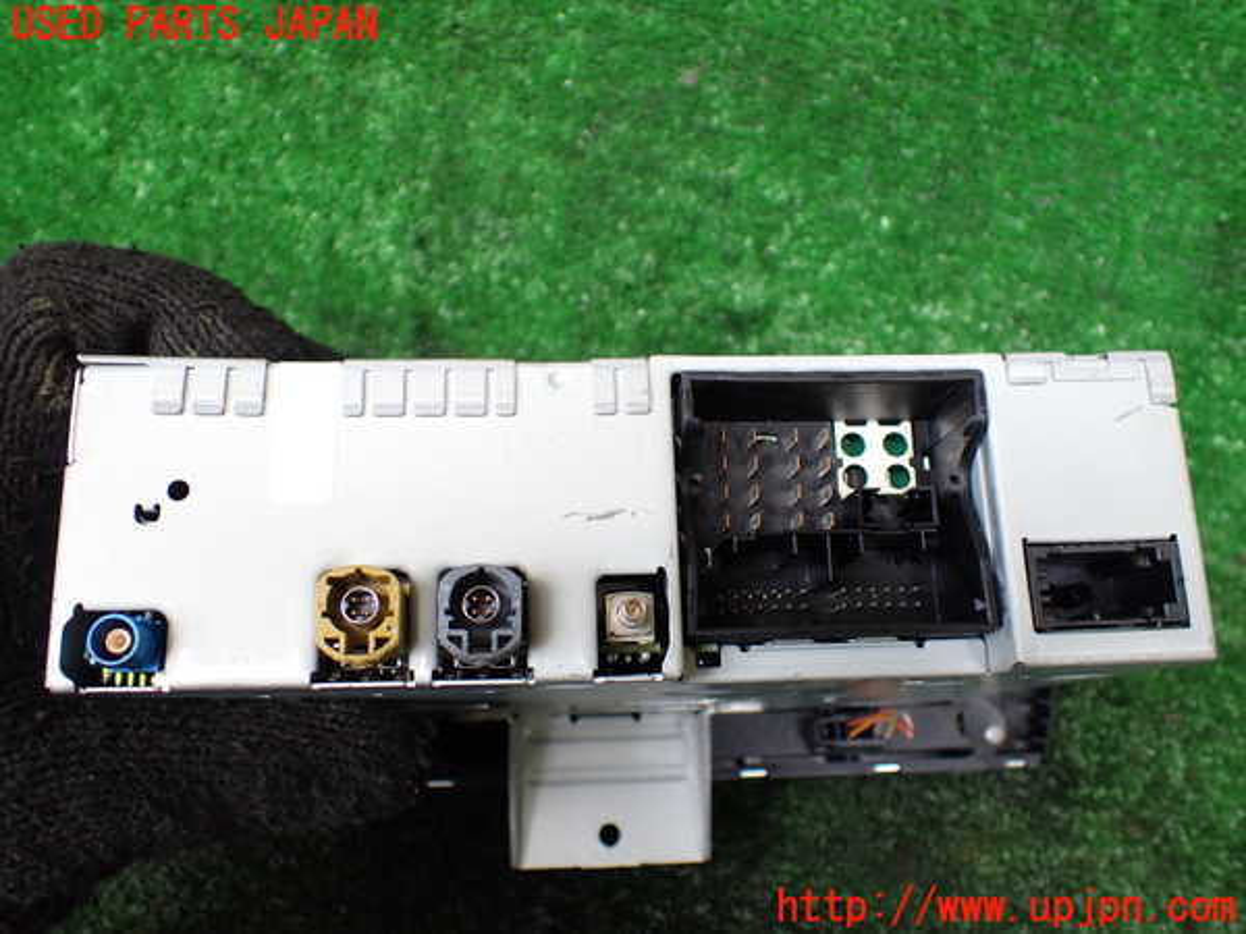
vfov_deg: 46.8
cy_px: 467
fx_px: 1080
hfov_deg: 60.0
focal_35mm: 30
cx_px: 623
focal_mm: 5.4
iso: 160
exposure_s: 1/125
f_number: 2.3
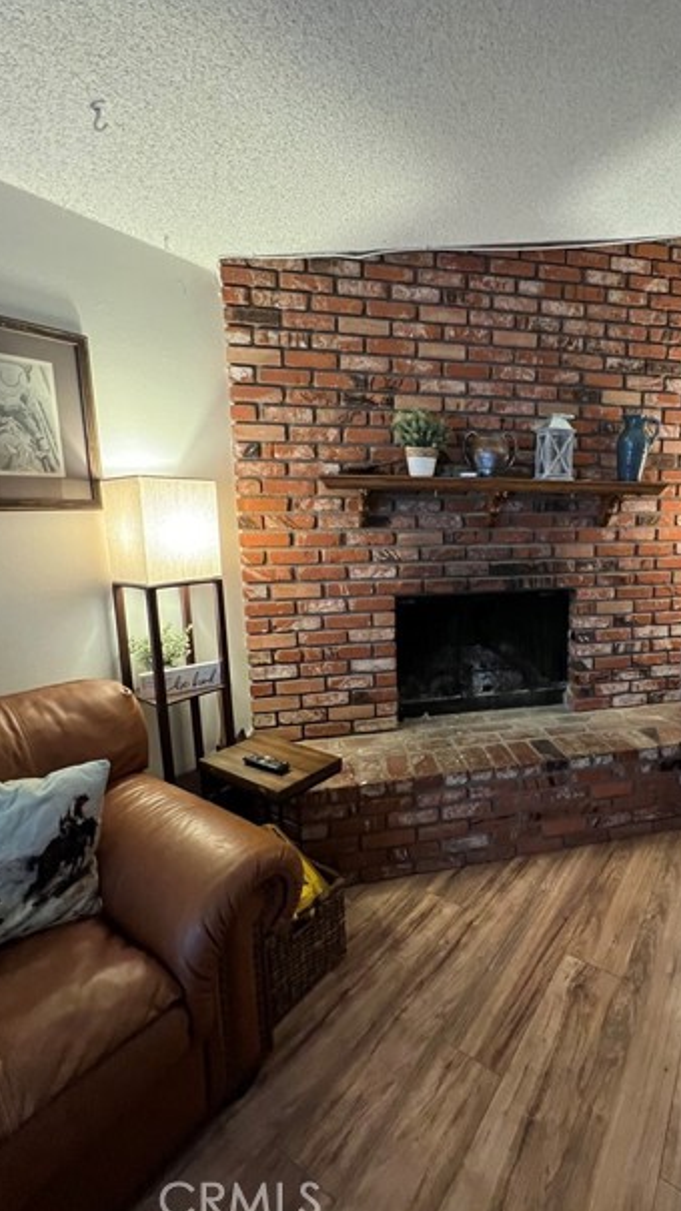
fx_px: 481
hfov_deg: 68.1
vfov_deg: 103.0
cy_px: 587
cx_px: 467
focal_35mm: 15
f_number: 1.8
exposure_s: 1/30
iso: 800
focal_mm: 1.57
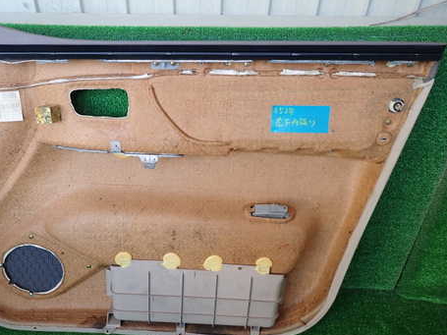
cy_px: 178
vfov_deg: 42.9
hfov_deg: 54.7
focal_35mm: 33
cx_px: 167
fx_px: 426
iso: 160
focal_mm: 4.5
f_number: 2
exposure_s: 1/125
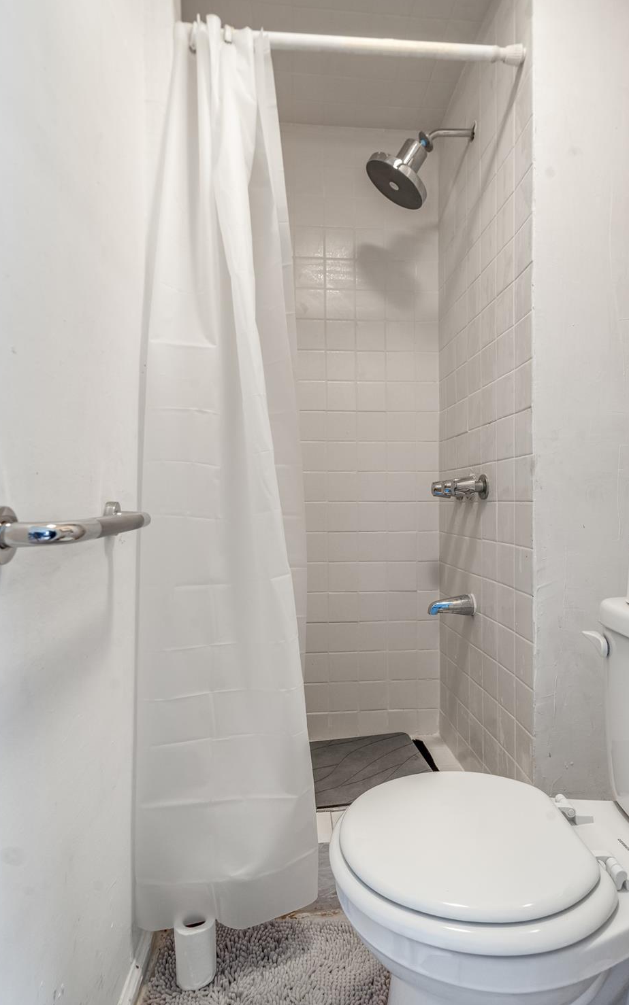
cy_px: 507
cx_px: 329
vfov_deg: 91.1
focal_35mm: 18
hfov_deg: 65.0
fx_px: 494
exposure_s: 1/5
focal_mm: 17
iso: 250
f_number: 9
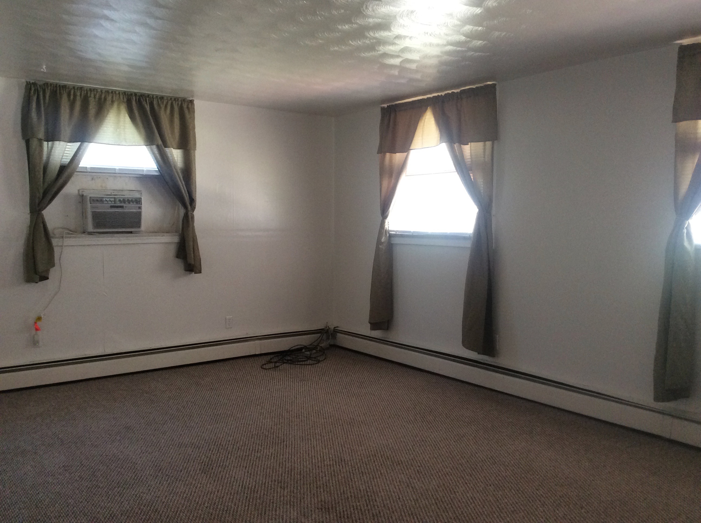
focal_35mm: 32
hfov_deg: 56.9
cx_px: 350
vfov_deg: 44.1
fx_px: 647
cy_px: 262
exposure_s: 1/24
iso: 100
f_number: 2.4
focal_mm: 3.3
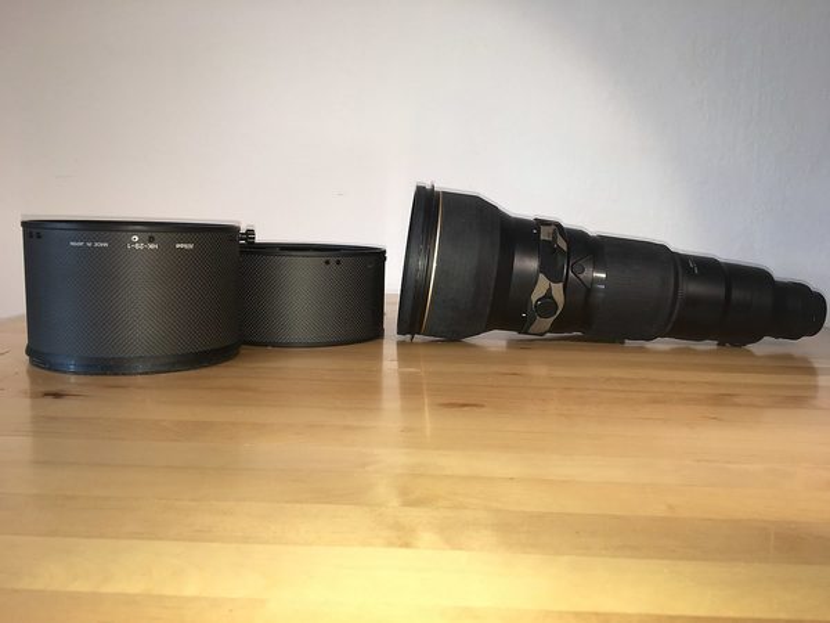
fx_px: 695
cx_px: 415
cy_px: 312
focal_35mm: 29
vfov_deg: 48.2
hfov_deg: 61.7
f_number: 2.2
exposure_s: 1/33
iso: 32
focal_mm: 4.15
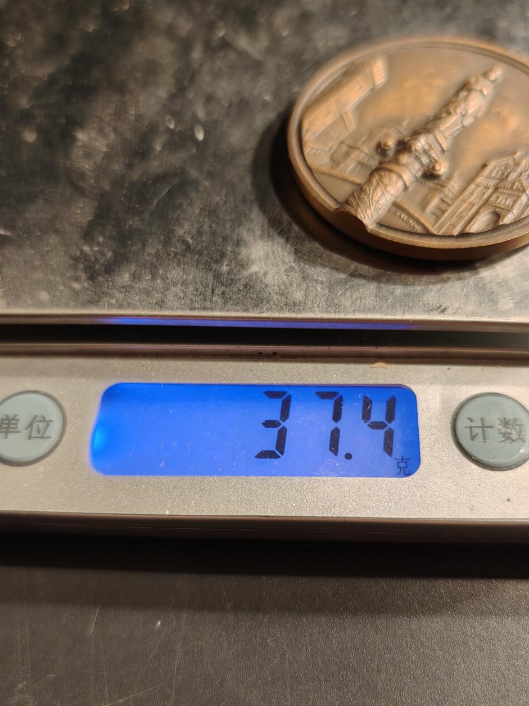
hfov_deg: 42.9
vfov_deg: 55.0
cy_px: 422
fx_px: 673
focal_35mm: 33
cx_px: 297
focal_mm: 6.06
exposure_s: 1/186
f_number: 1.6
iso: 250
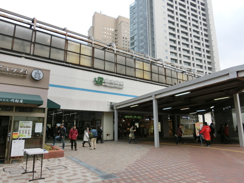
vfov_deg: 54.9
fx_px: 176
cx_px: 122
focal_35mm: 25
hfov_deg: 69.4
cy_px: 92
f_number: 3.5
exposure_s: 1/320
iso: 80
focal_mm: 4.5
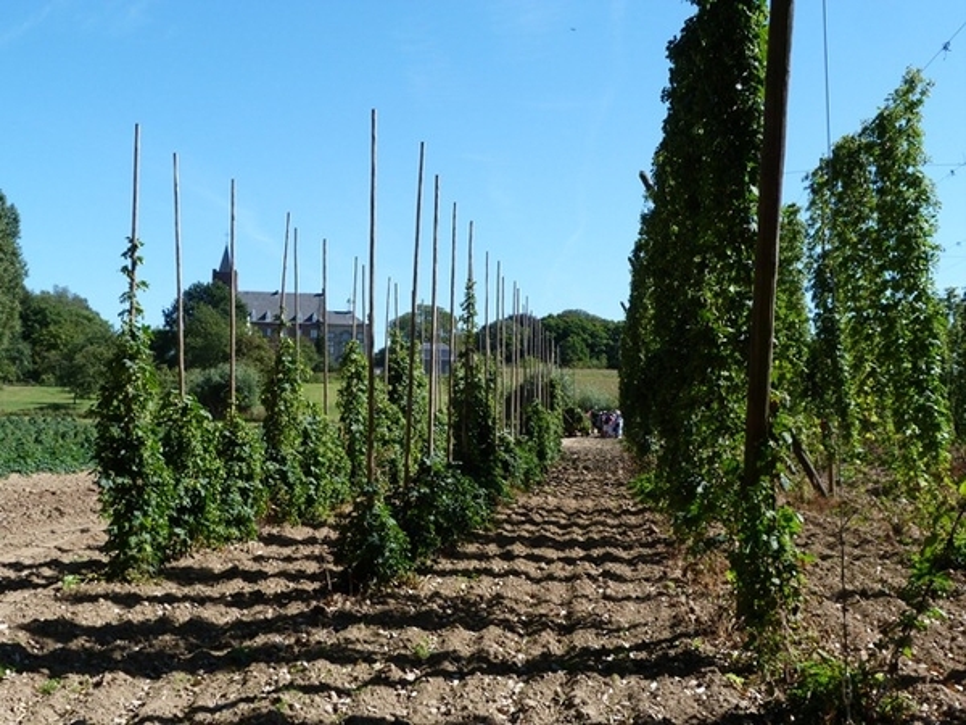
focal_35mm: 37
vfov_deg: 38.7
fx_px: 1033
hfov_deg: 50.1
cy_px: 362
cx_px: 483
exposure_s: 1/250
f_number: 5
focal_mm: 6.7
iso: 80
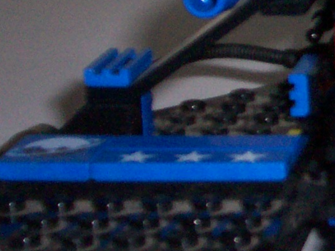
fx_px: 1529
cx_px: 670
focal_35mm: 158
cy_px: 50
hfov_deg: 11.3
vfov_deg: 9.4
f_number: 4.5
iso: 140
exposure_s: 1/64
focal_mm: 5.9
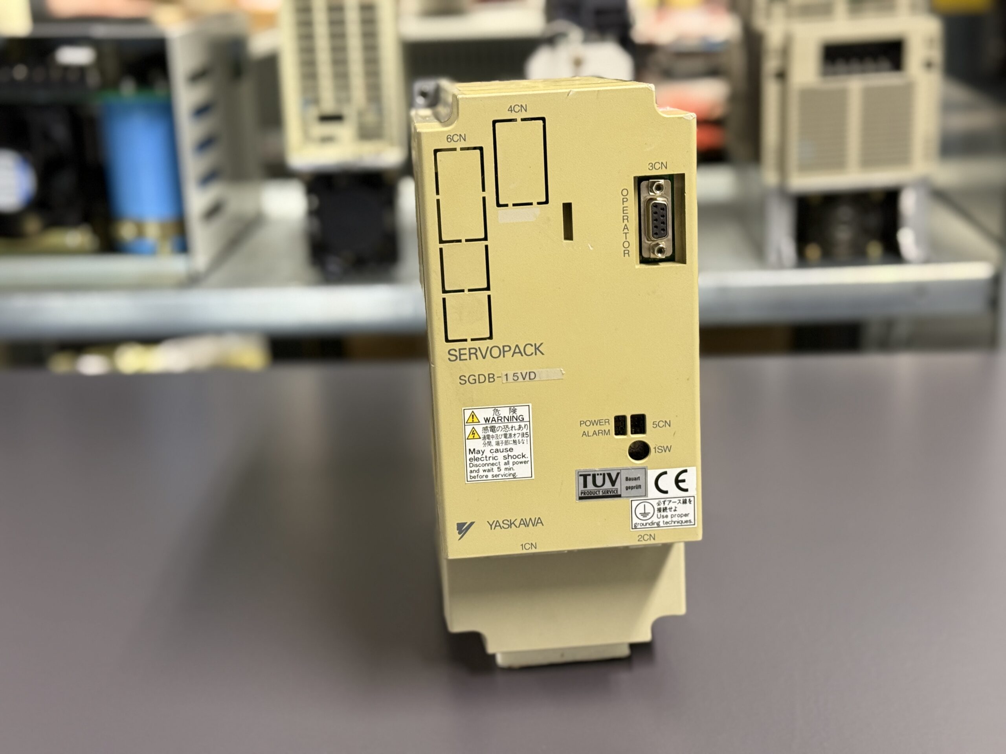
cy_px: 377
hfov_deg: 39.7
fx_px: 1395
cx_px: 503
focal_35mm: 48
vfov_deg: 30.3
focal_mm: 6.76
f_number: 1.78
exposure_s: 1/33
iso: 200
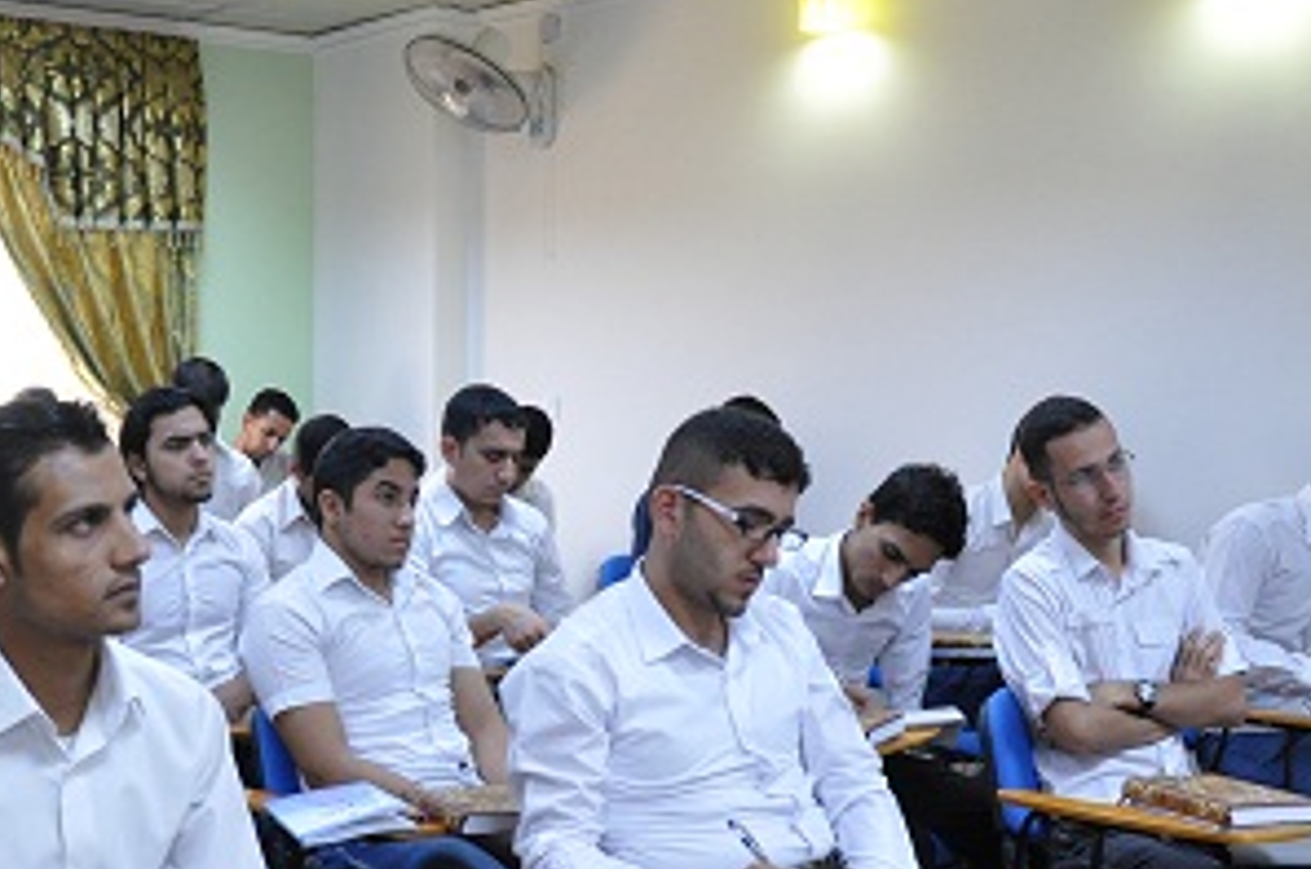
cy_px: 686
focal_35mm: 50
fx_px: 1818
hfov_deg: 39.2
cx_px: 450
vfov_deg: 26.4
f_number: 3.5
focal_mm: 18
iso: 1250
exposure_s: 1/60
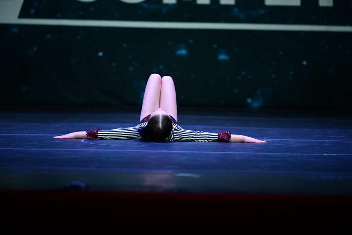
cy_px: 118
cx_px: 176
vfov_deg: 6.9
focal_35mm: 200
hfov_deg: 10.3
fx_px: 1956
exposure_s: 1/1000
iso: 3200
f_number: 3.2
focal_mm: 200
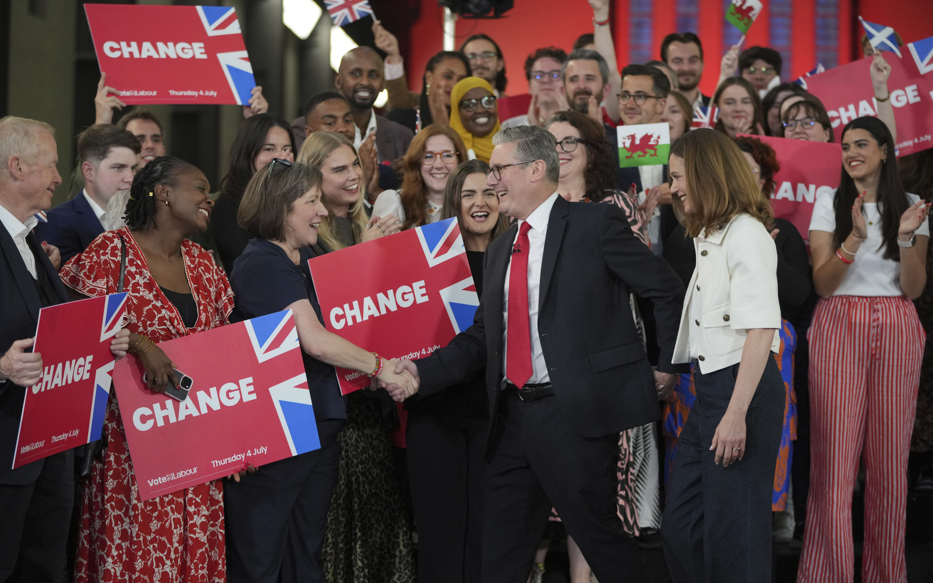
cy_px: 281
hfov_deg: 21.6
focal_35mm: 96
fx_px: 2441
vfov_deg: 13.6
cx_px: 467
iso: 2500
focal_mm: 94
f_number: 2.8
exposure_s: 1/400
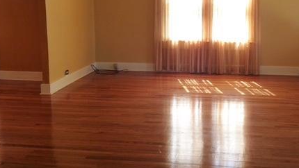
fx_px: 373
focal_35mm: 47
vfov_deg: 25.2
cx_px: 190
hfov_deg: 43.3
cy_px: 49
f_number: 2.2
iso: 25
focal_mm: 4.15
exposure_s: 1/30
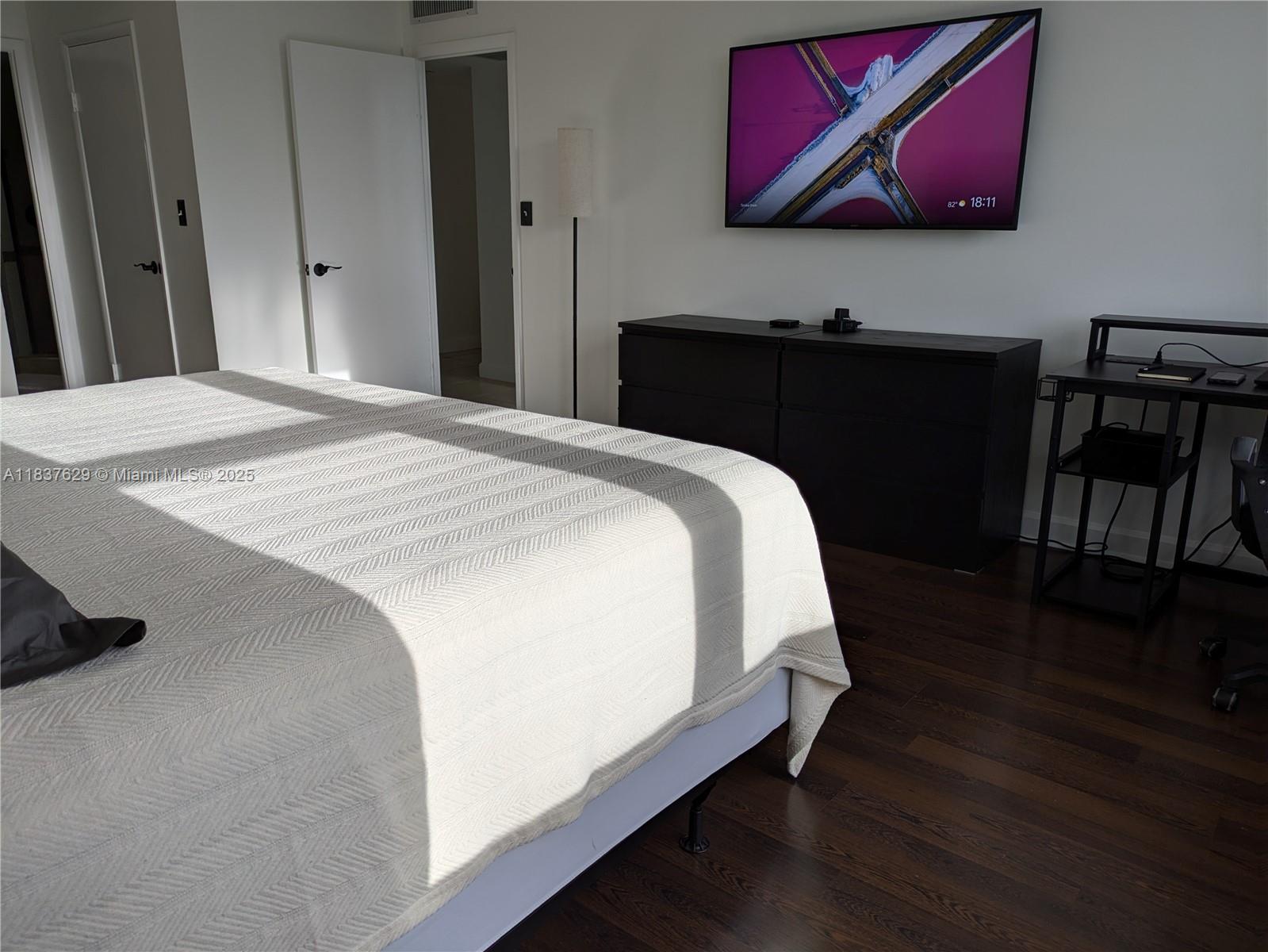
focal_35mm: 25
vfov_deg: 54.9
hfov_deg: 69.4
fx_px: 916
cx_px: 634
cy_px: 476
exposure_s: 1/399
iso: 44
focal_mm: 5.43
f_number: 1.89
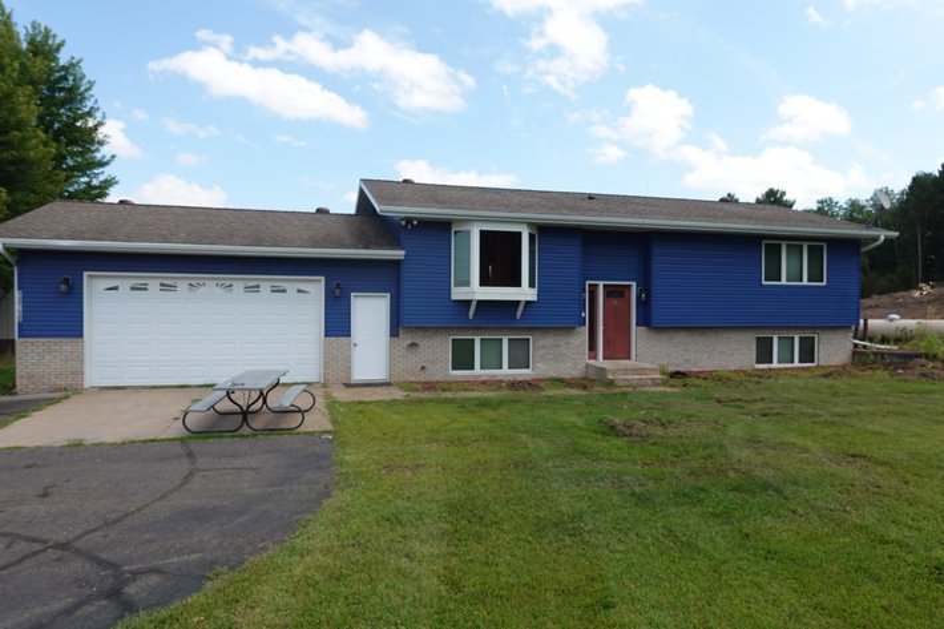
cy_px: 314
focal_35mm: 24
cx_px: 472
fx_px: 629
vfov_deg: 53.1
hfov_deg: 73.8
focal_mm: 9
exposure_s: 1/500
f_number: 4
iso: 100
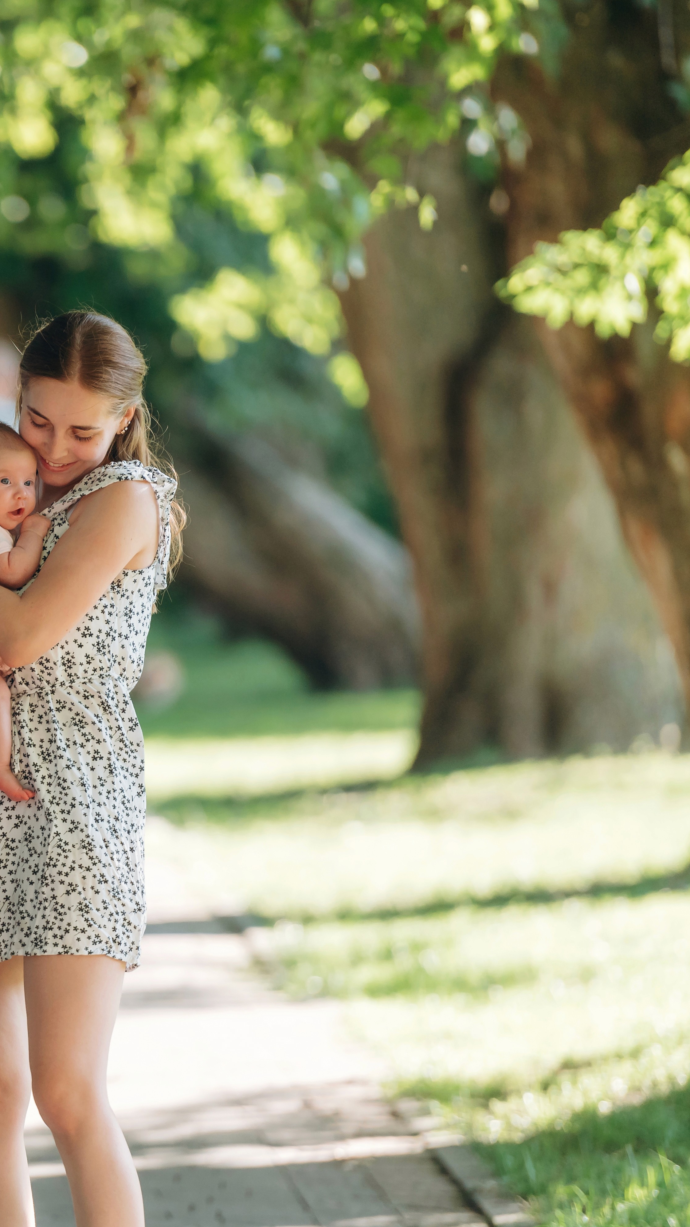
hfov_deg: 3.9
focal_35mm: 307
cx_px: -153
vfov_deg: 7.0
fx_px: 9988
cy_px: 614
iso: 500
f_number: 2.8
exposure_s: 1/1000
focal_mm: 195
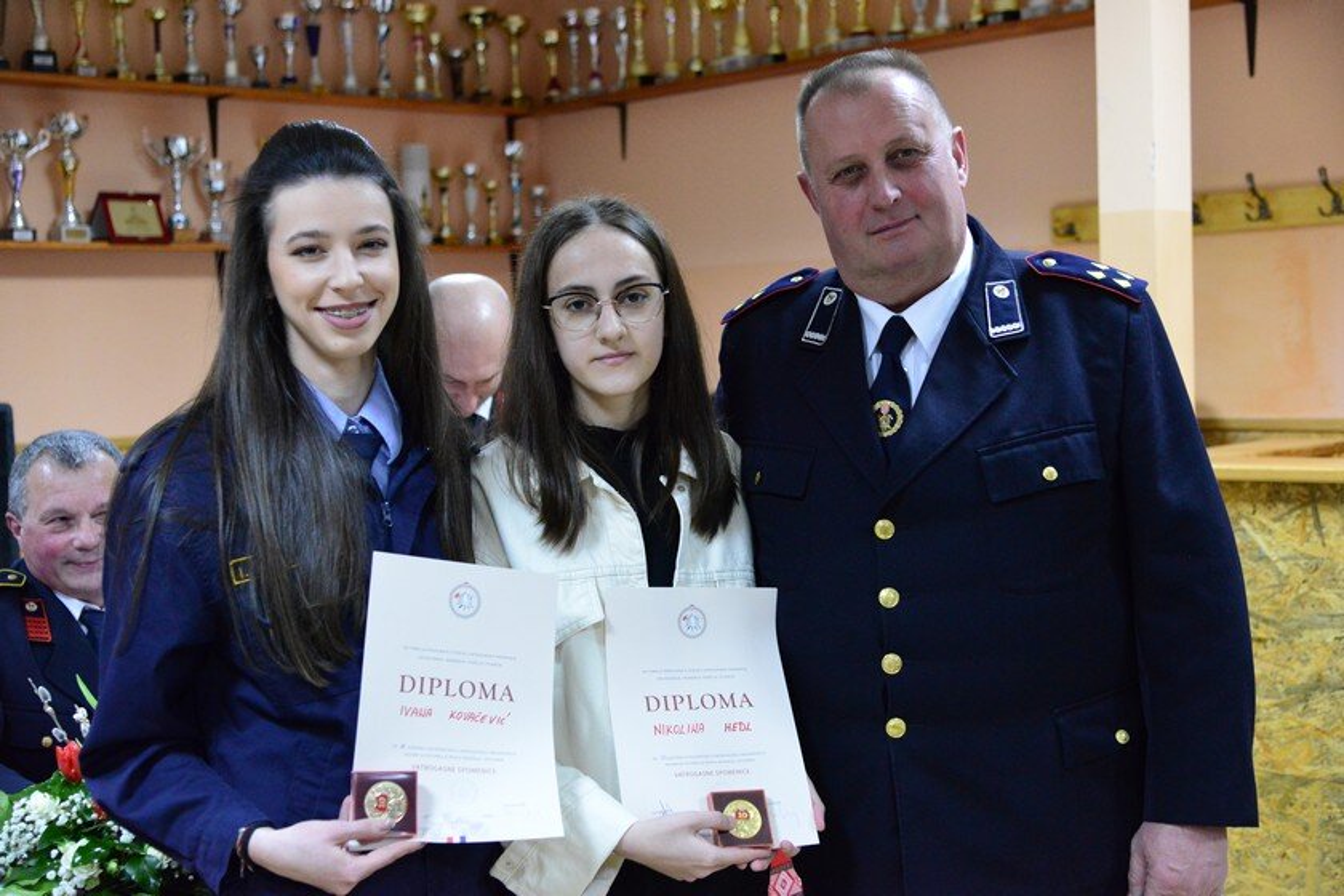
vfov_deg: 27.0
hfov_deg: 39.6
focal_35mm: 50
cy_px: 448
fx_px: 1867
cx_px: 672
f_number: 4
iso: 6400
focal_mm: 50
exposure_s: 1/80
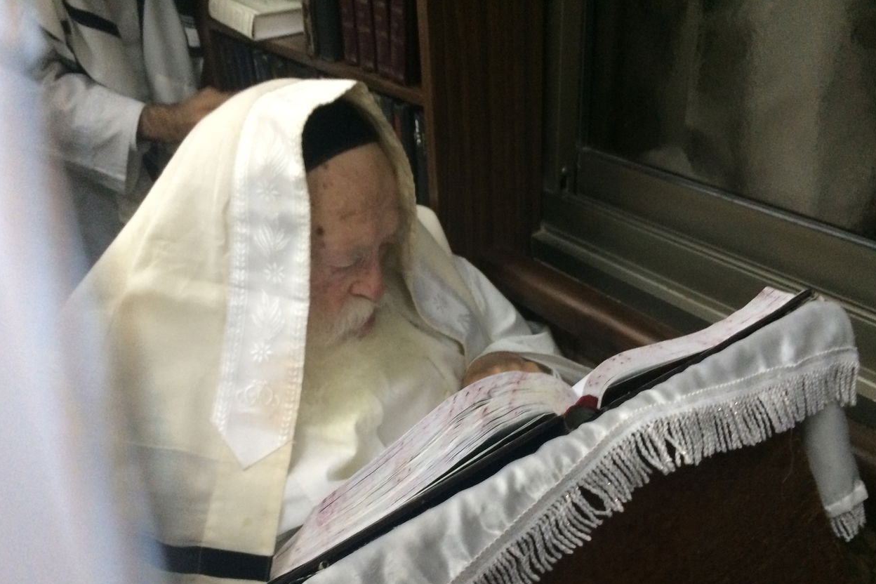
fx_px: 852
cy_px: 366
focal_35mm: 35
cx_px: 422
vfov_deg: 37.6
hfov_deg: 54.4
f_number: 2.2
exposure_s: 1/33
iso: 250
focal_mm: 4.12
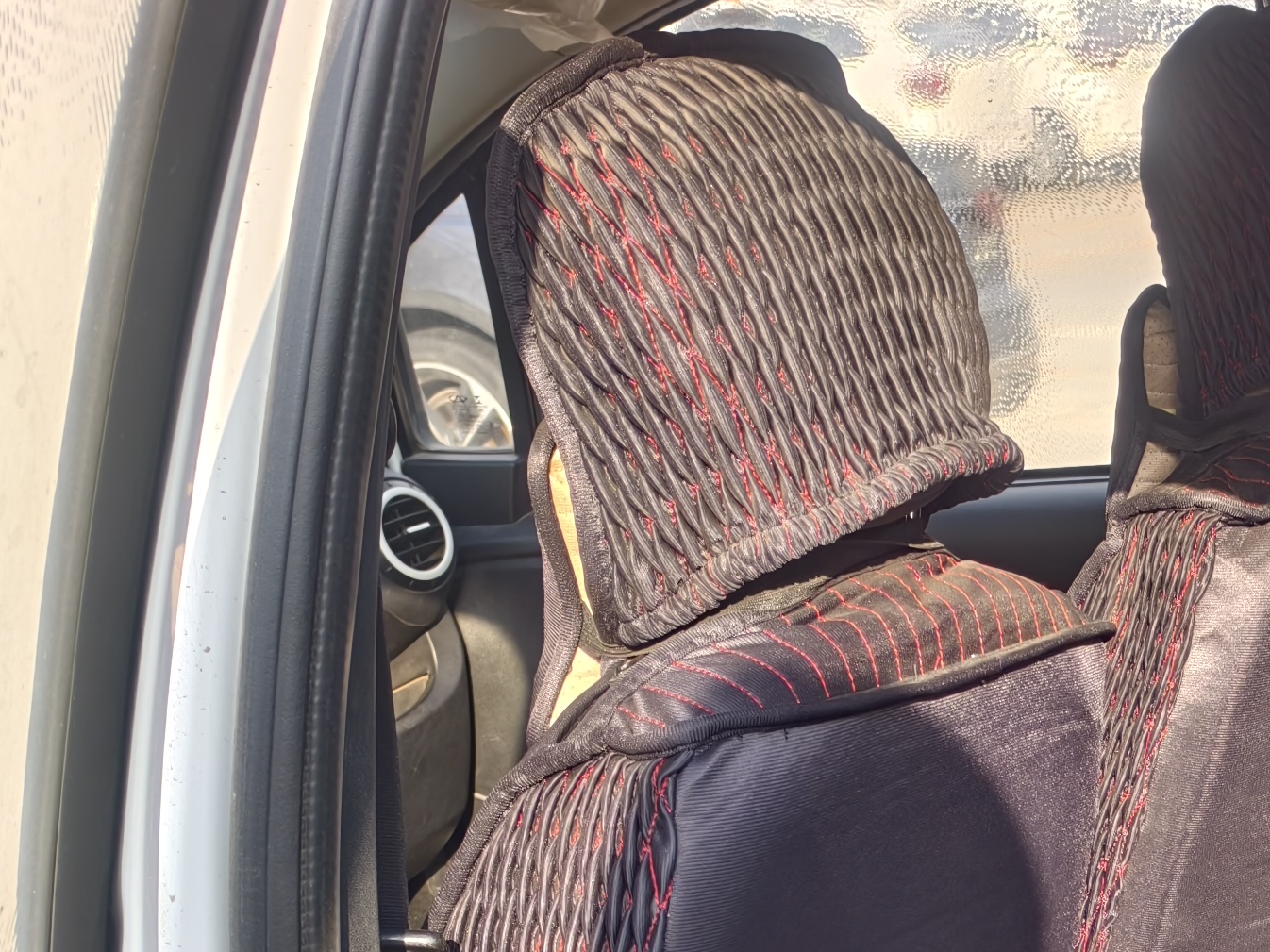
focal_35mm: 70
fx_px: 2568
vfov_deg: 19.5
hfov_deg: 25.8
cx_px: 1377
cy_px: 1213
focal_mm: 5.6
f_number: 1.57
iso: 71
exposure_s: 1/317
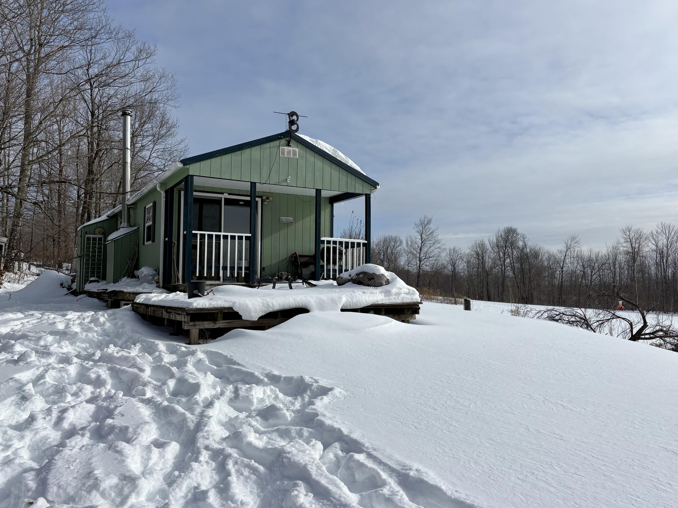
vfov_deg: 46.7
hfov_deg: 59.9
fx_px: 588
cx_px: 325
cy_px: 232
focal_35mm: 30
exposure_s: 1/10101
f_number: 1.6
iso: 50
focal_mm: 5.96
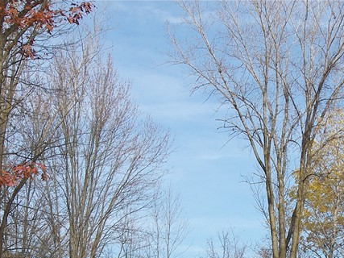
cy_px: 309
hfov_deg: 18.2
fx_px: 1073
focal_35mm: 108
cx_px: 209
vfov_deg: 13.3
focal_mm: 9.4
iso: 50
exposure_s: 1/500
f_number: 3.6
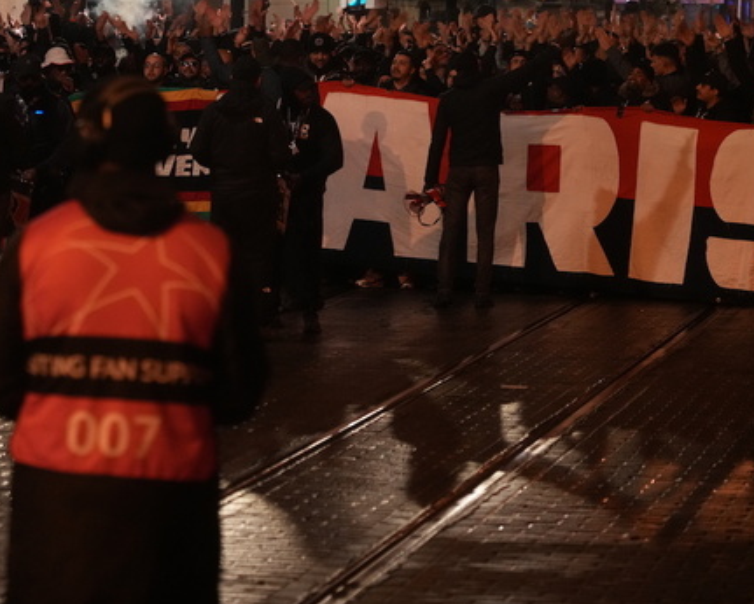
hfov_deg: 11.6
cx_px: 402
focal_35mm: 166
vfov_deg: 9.3
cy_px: 196
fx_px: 3705
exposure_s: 1/60
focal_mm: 105
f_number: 4
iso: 3200
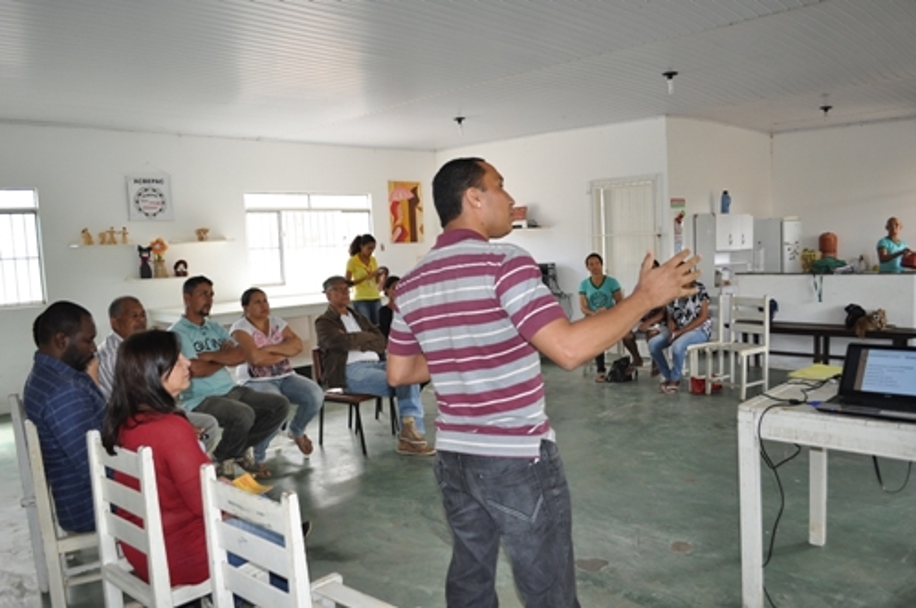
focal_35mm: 27
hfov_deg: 67.4
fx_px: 686
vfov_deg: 47.8
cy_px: 304
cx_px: 458
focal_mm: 18
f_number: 3.5
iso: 800
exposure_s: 1/80
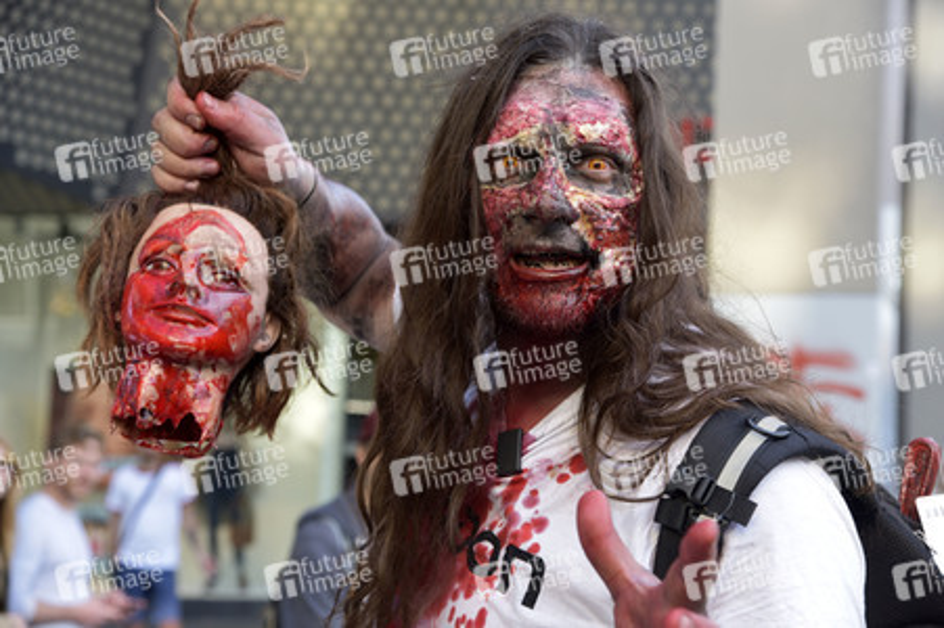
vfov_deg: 18.2
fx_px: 1965
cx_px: 472
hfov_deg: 27.0
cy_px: 314
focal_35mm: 75
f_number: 5.6
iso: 400
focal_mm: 75
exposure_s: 1/125
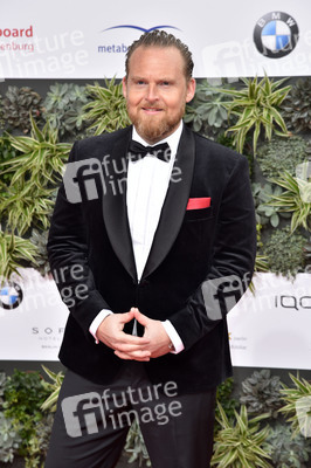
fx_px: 1558
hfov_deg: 11.4
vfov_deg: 17.1
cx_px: 156
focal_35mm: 120
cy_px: 234
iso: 400
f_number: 6.3
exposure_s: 1/160
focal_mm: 120
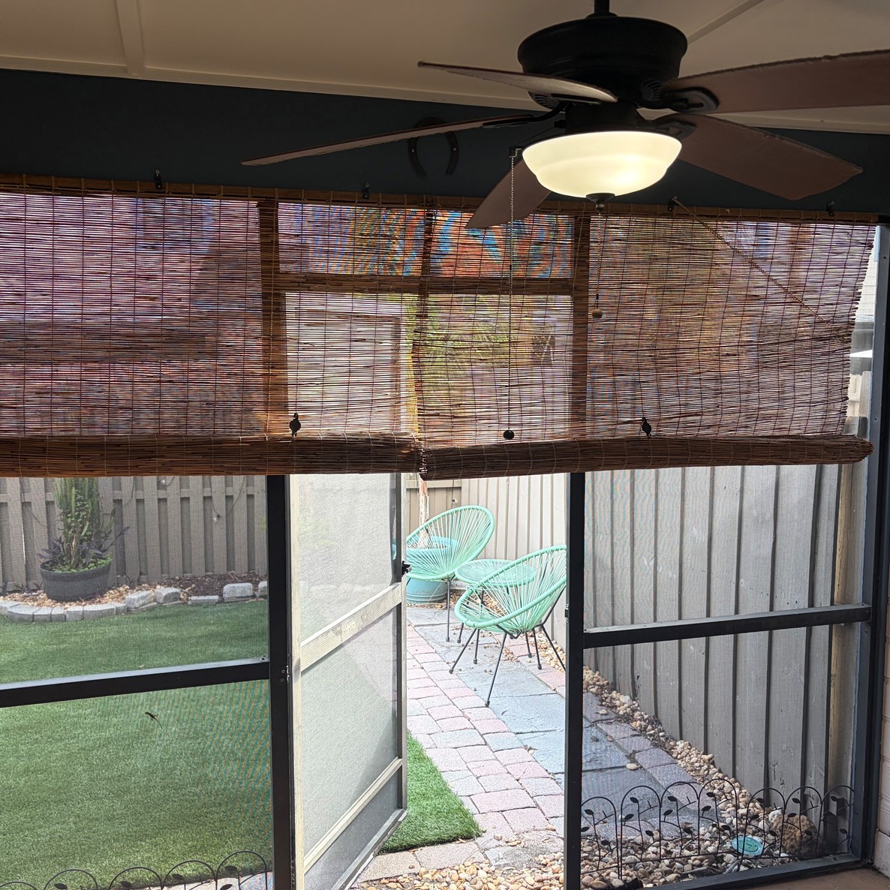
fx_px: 902
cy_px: 440
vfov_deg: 52.5
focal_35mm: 31
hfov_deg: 52.5
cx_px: 432
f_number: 1.6
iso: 80
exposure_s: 1/122
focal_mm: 5.96
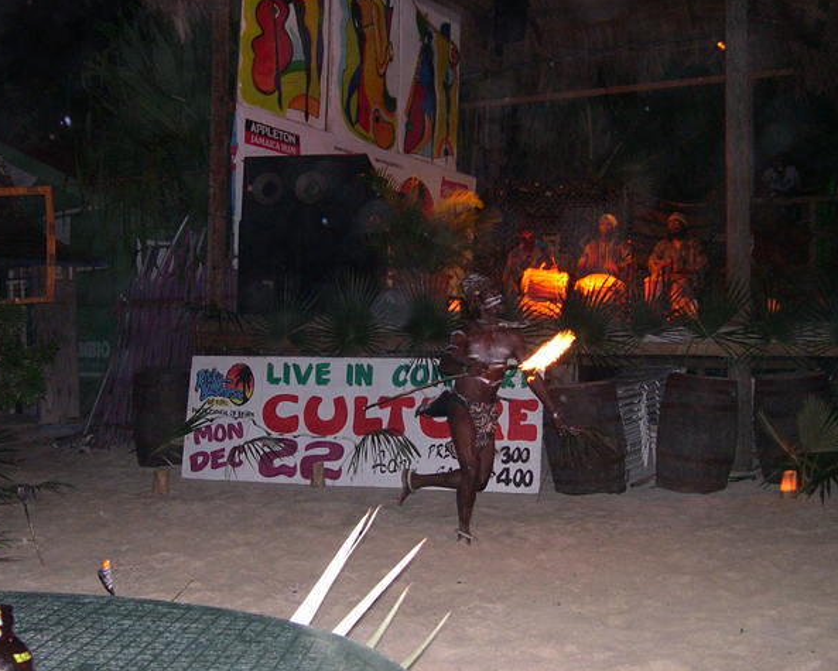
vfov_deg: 37.4
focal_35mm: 40
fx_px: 993
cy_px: 335
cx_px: 389
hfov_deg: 45.7
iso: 400
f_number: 2.8
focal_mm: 8
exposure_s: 1/30
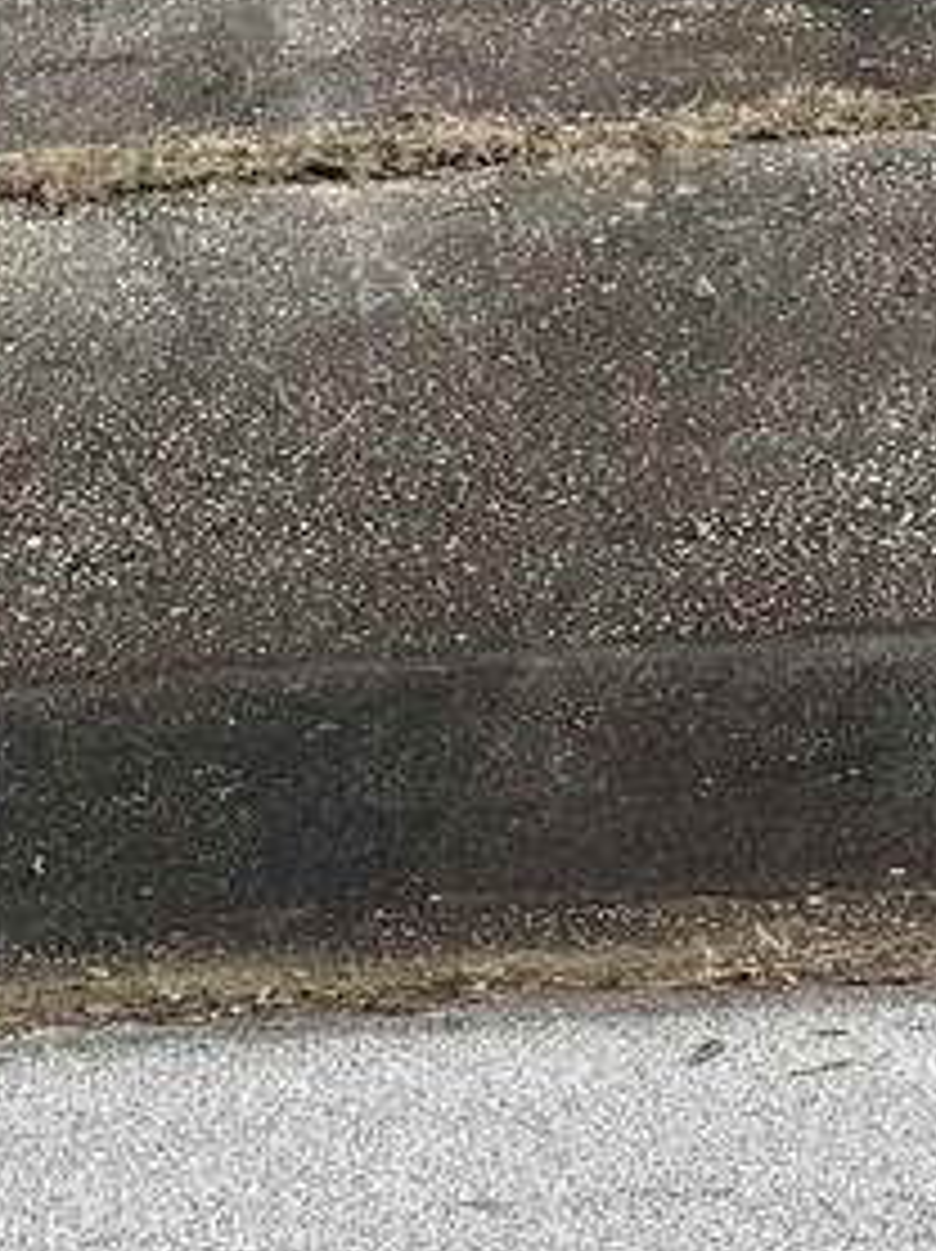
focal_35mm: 166
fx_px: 5994
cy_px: -212
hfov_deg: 8.7
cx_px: 1413
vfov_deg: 11.7
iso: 64
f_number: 1.78
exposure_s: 1/1272
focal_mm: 6.86
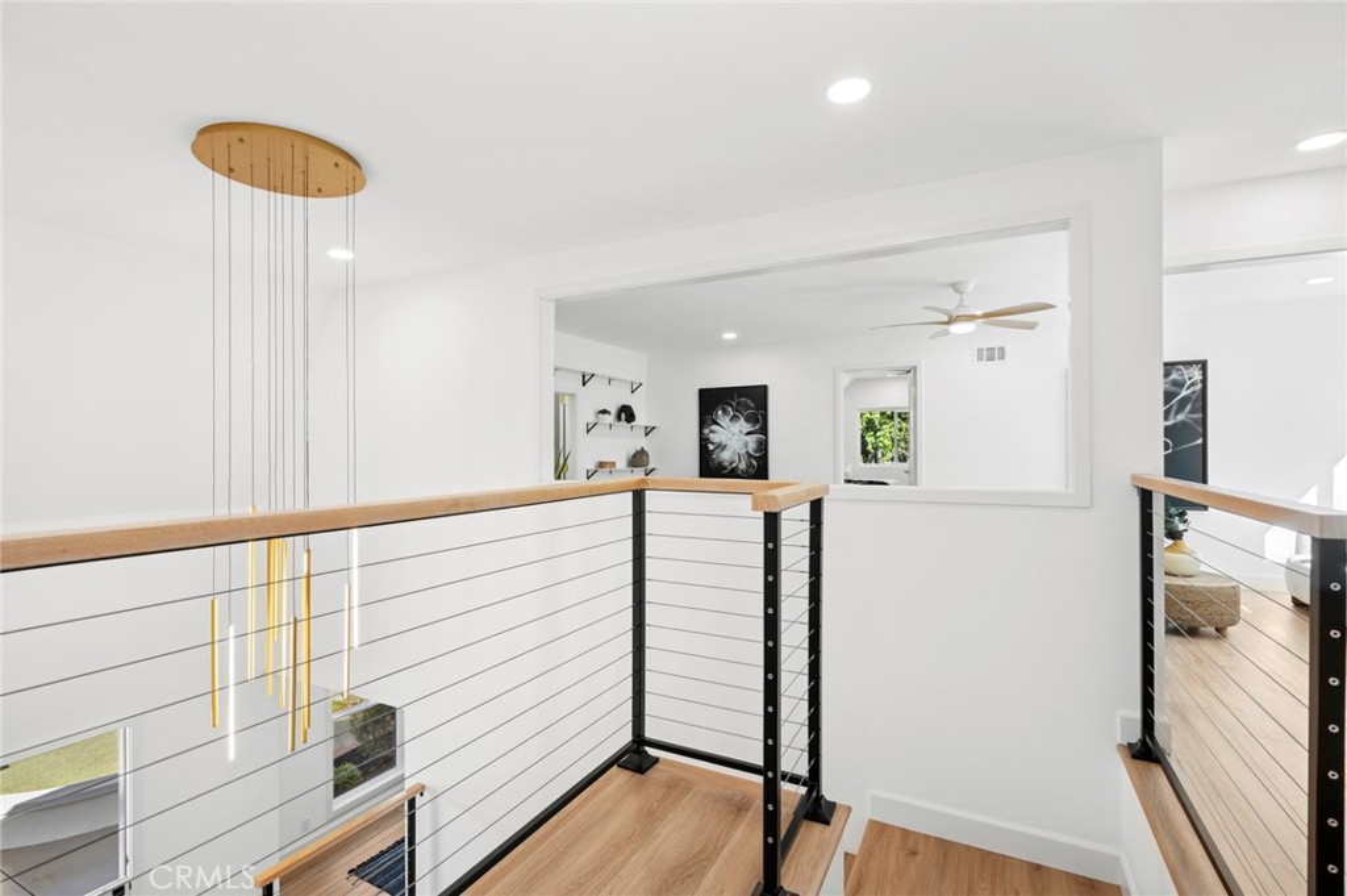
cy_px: 448
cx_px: 674
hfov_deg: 96.8
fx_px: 598
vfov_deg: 73.7
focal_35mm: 16
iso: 125
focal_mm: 16
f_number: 9
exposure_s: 1/4
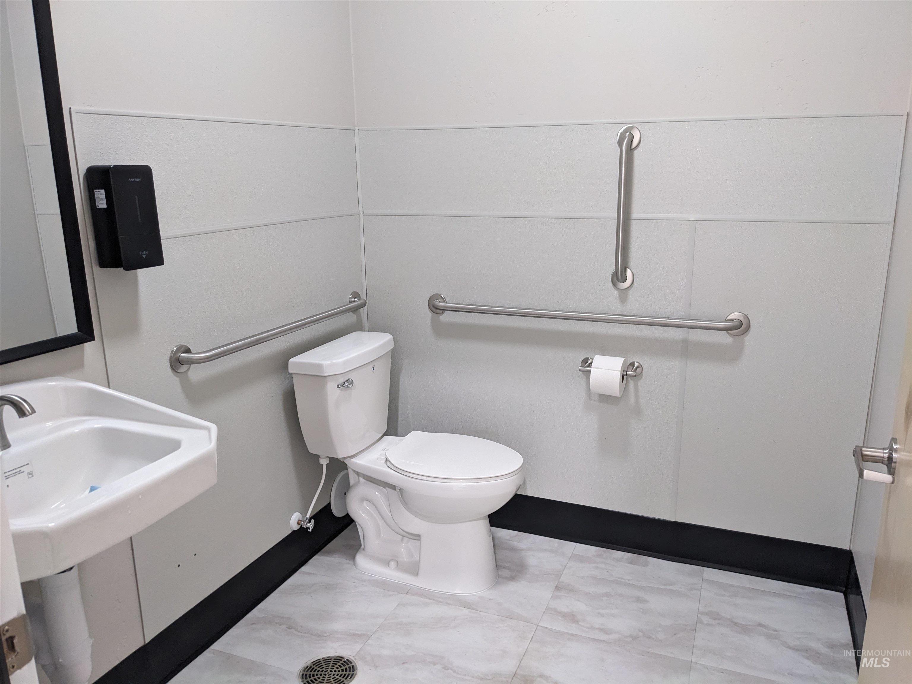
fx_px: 711
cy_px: 342
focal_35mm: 27
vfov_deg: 51.4
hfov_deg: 65.3
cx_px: 456
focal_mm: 4.38
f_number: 1.73
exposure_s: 1/60
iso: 251
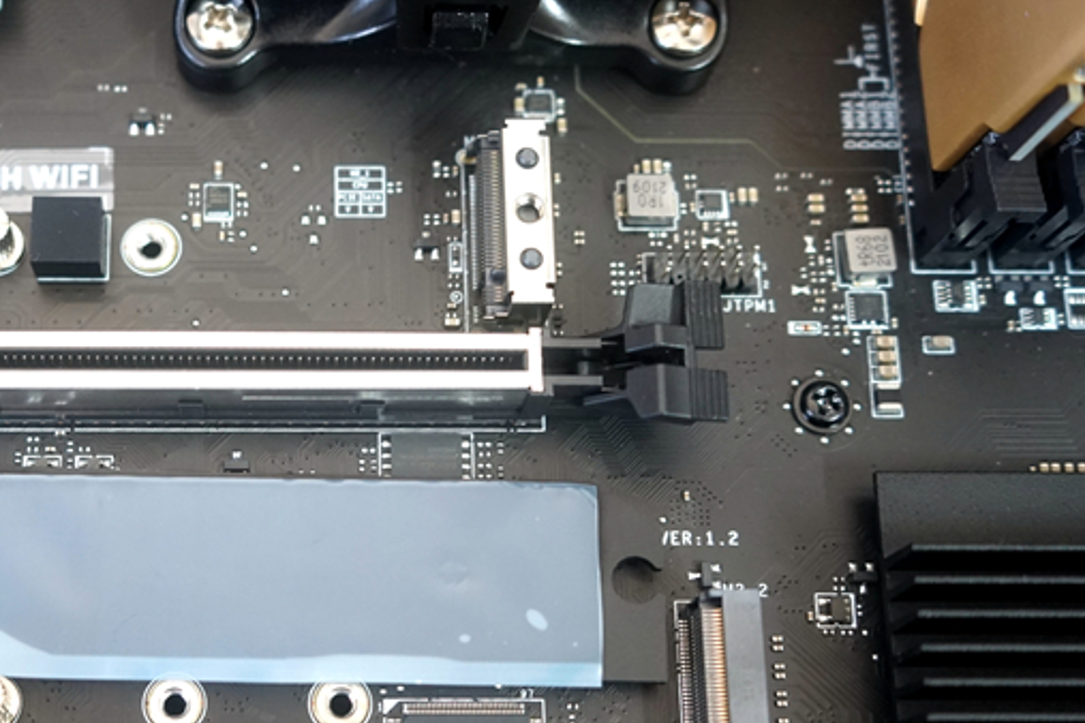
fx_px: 1688
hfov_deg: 35.0
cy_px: 482
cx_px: 293
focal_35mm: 56
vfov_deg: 24.1
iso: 1000
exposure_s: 1/20
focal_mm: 29
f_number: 3.5
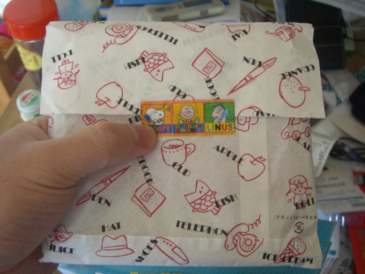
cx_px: 182
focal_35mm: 38
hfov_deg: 49.0
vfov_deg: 37.7
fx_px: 401
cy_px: 137
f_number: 2.7
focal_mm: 6.2
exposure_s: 1/80
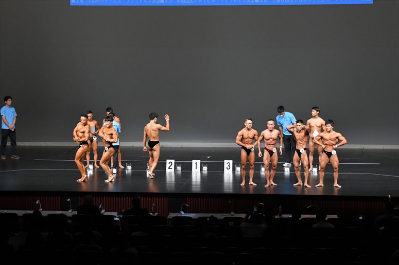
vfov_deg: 14.7
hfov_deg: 21.9
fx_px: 1030
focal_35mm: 93
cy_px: 132
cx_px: 200
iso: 4000
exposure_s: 1/400
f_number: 5.6
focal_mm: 62
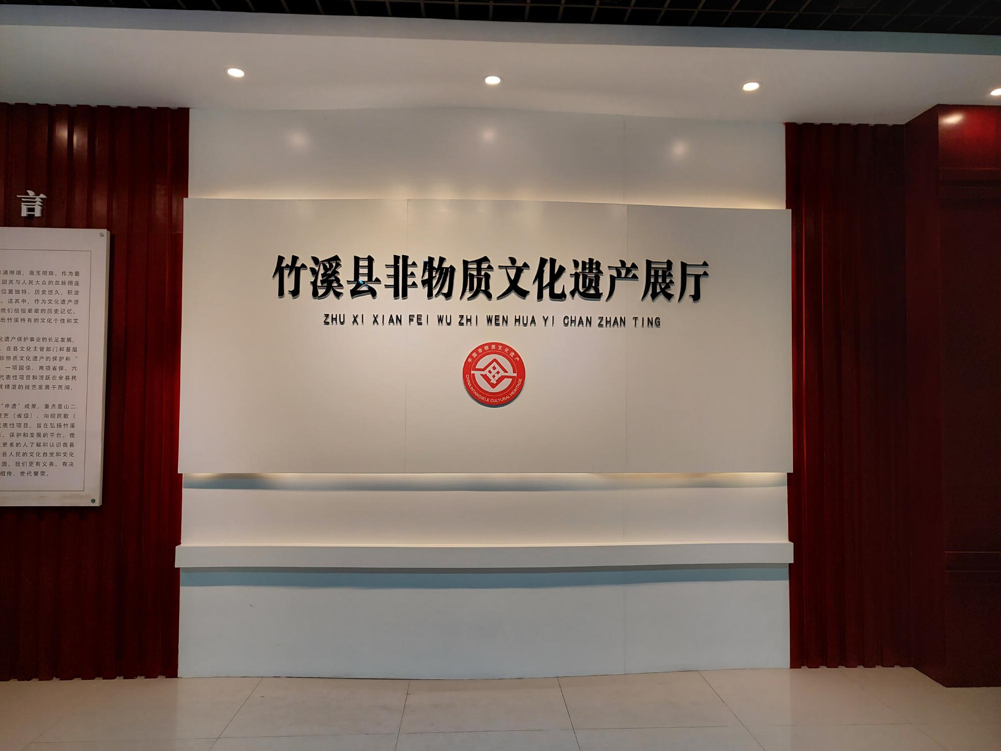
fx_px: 694
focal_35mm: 24
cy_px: 376
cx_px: 500
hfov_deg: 71.6
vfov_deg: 56.8
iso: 64
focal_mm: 5.23
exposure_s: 1/120
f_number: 1.8
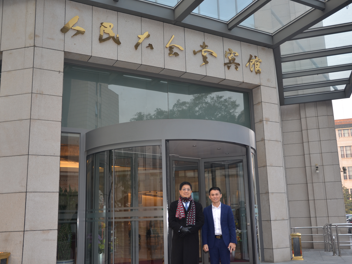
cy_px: 132
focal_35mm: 40
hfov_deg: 46.8
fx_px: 407
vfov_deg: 36.0
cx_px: 188
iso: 200
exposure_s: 1/125
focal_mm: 24
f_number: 3.8
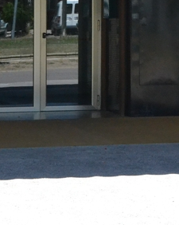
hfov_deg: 8.2
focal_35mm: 189
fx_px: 1254
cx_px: 107
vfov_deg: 10.2
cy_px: 7
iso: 3200
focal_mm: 42
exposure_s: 1/1000
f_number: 16
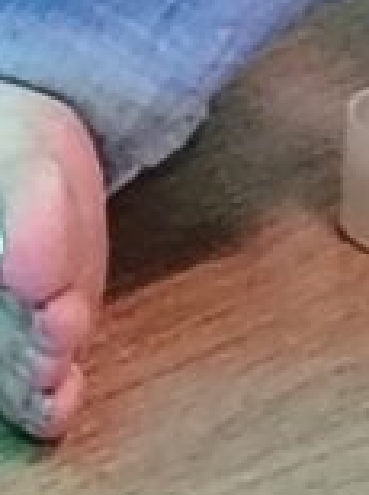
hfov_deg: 3.1
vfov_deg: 4.2
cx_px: -857
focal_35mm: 473
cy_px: -26
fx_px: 6742
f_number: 1.75
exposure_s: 1/33.3
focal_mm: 5.25
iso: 2522
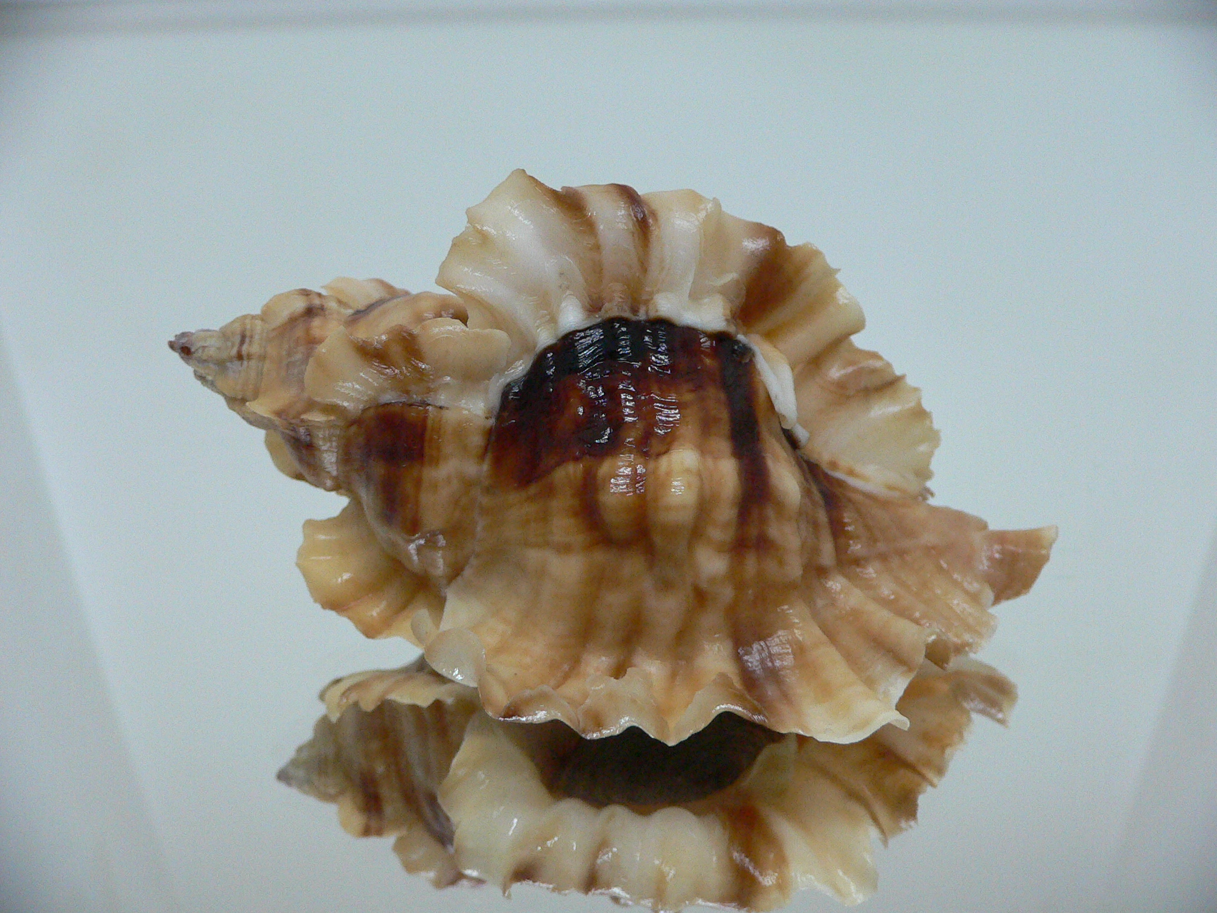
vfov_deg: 40.7
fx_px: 1231
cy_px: 456
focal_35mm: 35
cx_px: 608
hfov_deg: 52.6
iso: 200
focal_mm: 4.6
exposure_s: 1/50
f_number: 2.8
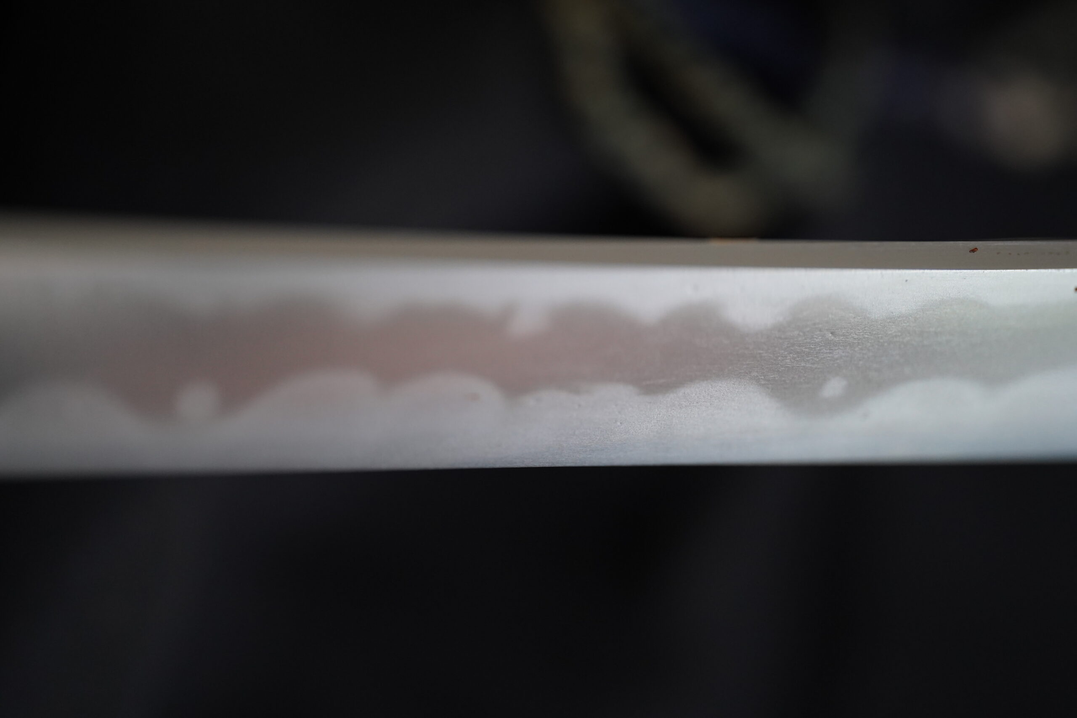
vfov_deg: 13.0
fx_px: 3141
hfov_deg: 19.5
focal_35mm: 105
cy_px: 359
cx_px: 538
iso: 2500
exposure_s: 1/125
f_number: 2.8
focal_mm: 105
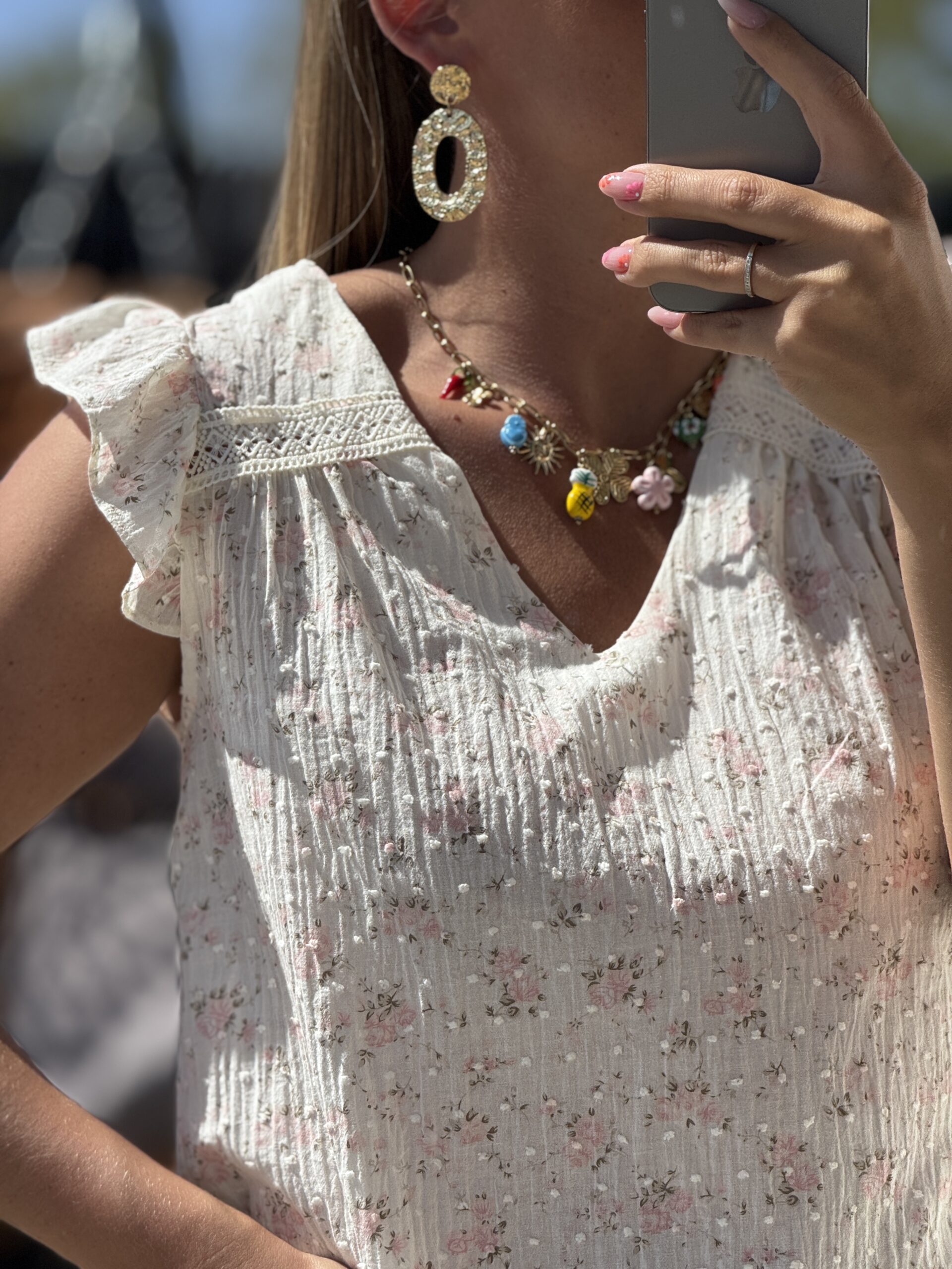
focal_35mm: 120
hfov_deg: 12.3
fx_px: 4400
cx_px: 476
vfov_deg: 16.4
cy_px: 634
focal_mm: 15.66
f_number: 2.8
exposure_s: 1/1342
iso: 50
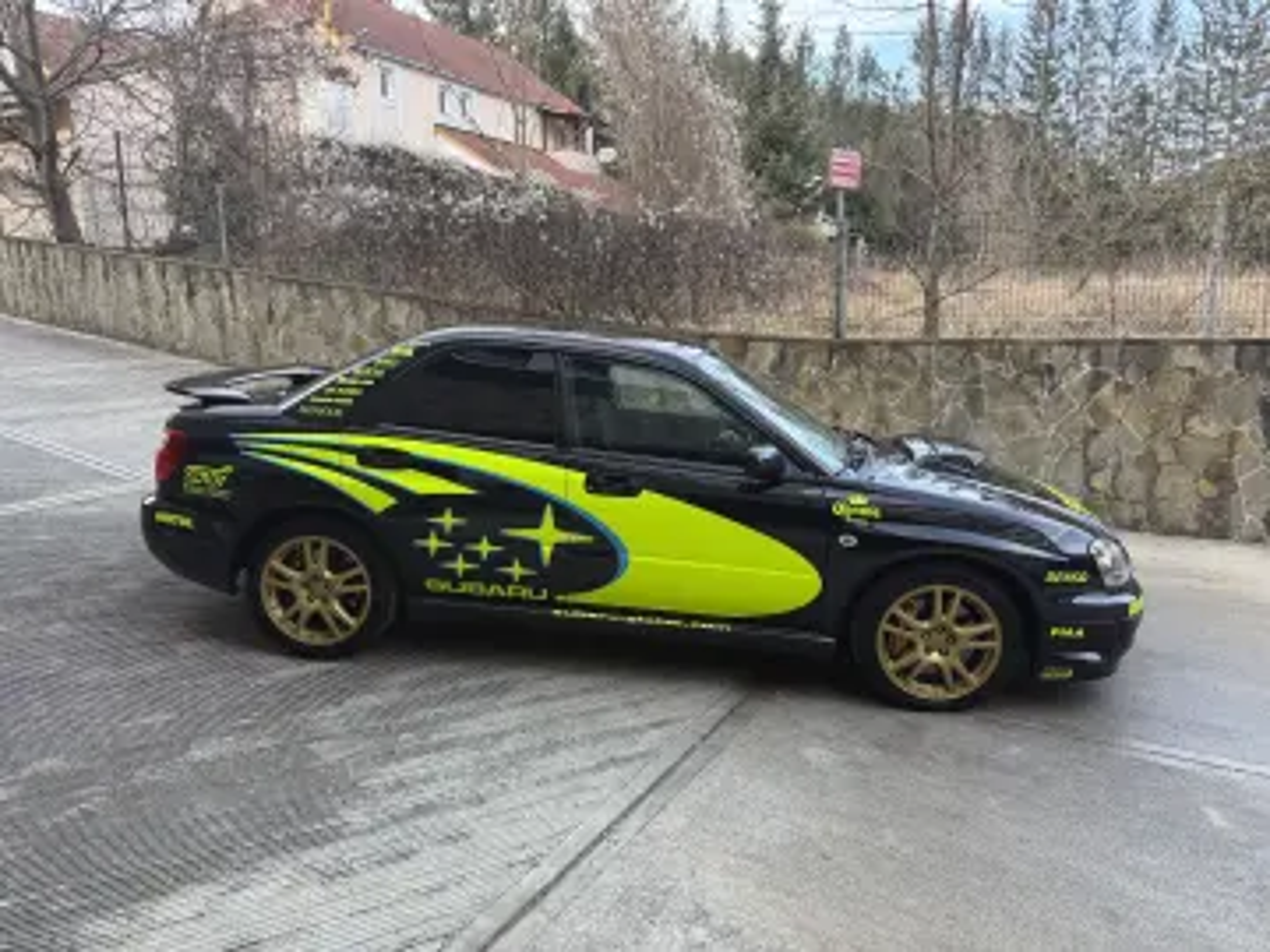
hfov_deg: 71.6
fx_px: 881
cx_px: 635
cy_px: 476
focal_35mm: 24
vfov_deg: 56.8
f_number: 1.78
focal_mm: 6.76
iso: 80
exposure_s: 1/129
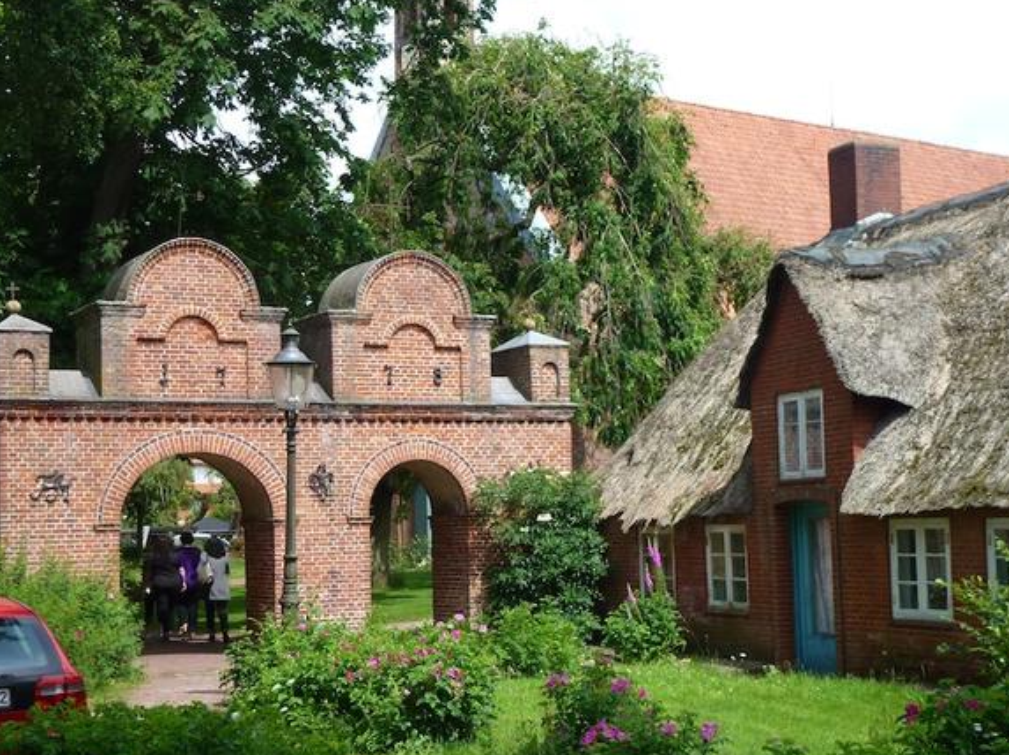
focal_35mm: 57
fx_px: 1660
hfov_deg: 33.8
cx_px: 498
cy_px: 405
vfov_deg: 25.6
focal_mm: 8.7
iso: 100
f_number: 4.1
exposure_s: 1/400
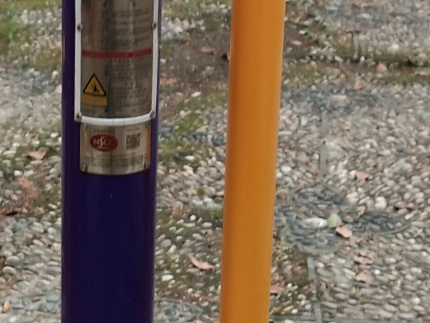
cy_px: 127
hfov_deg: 14.2
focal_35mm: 138
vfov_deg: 10.7
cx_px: 108
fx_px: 1715
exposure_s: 1/50
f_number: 2.2
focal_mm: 3.69
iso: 64
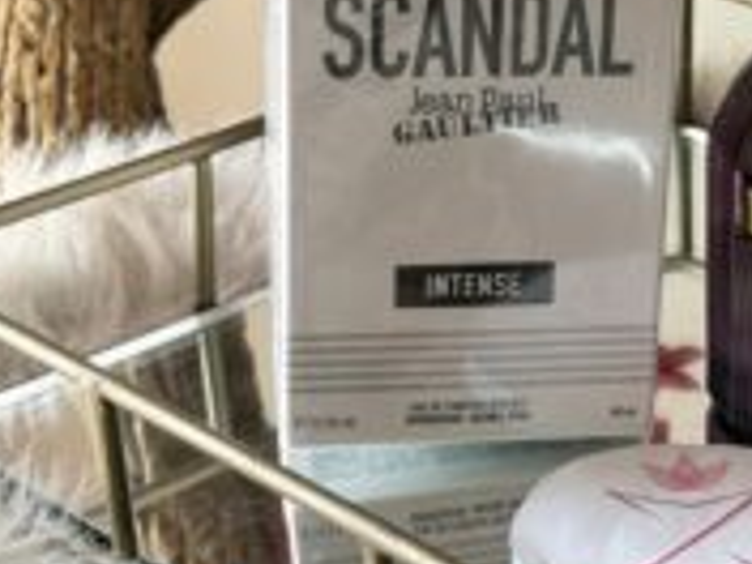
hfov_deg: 15.8
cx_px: 662
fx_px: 2672
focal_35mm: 123
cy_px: 244
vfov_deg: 12.0
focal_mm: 6.76
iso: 64
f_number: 1.78
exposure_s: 1/121
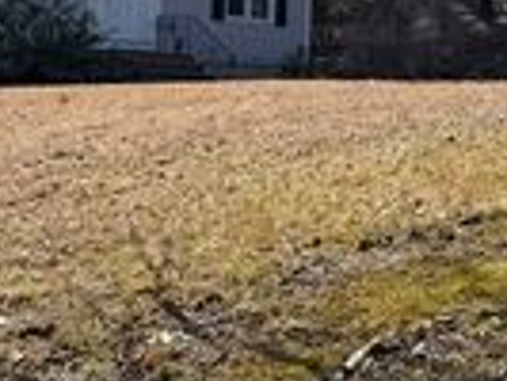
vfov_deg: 16.2
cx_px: 76
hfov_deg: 21.4
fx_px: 1319
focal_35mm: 90
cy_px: 29
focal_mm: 6.76
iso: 80
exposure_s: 1/2611
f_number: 1.78
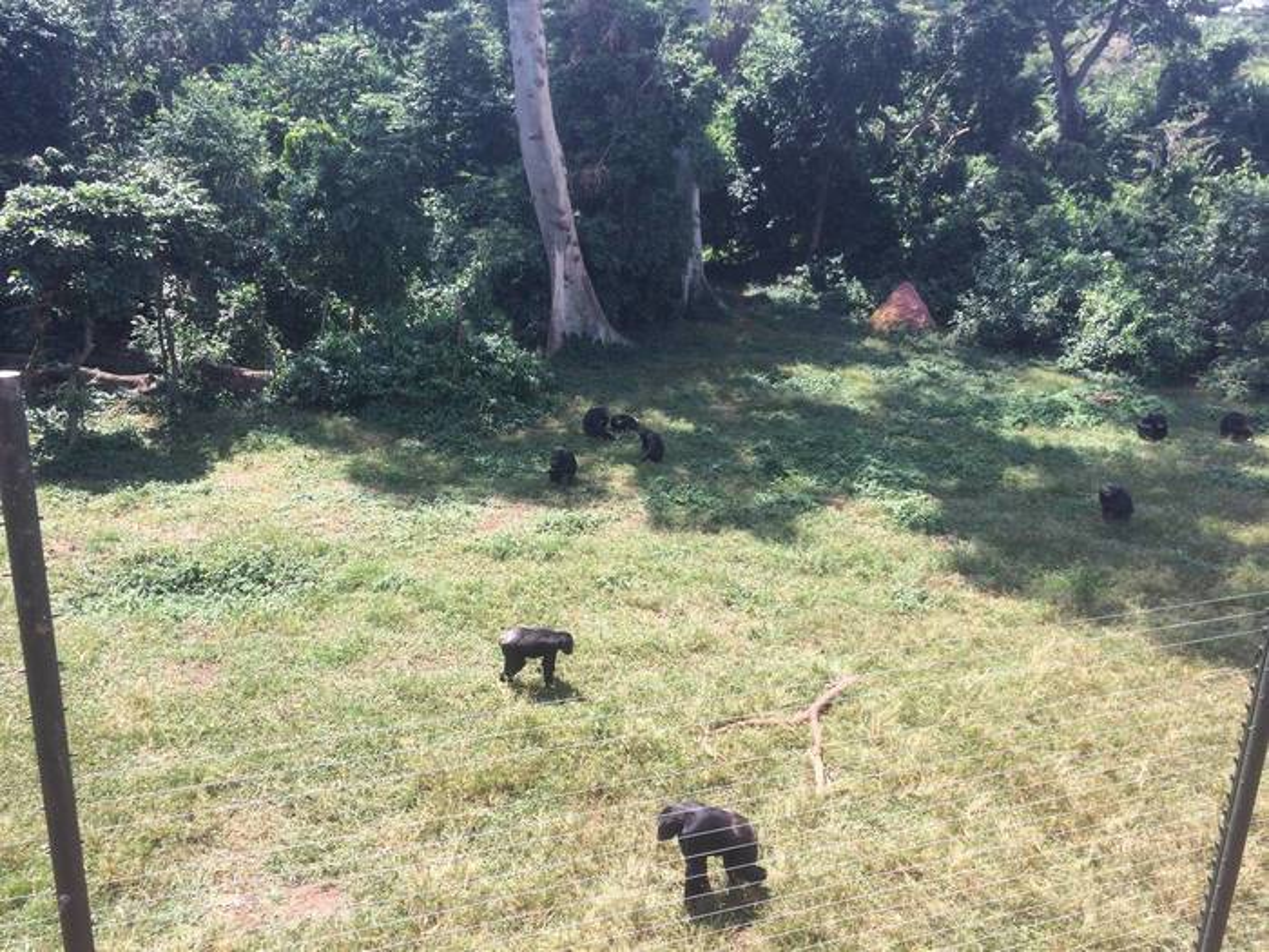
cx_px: 634
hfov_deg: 61.7
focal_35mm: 29
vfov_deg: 48.2
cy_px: 476
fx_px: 1063
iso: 32
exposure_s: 1/533
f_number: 2.2
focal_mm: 4.15
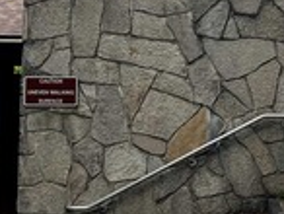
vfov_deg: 16.3
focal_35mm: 89
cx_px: 189
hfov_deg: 21.9
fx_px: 731
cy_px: -1
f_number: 1.6
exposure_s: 1/433
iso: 50
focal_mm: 5.1
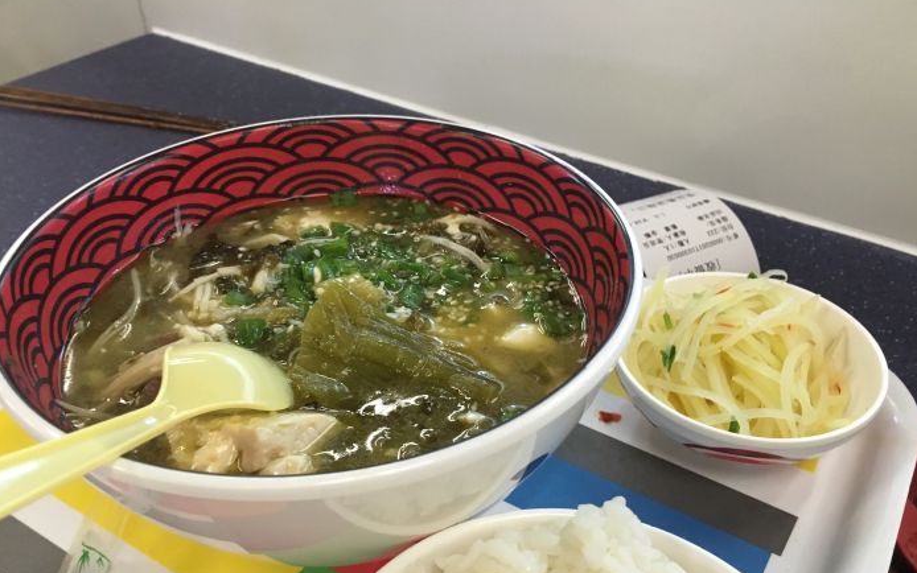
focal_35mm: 31
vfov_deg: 40.5
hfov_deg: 61.2
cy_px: 332
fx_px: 775
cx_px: 460
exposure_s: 1/33
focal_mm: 4.15
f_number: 2.2
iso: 200
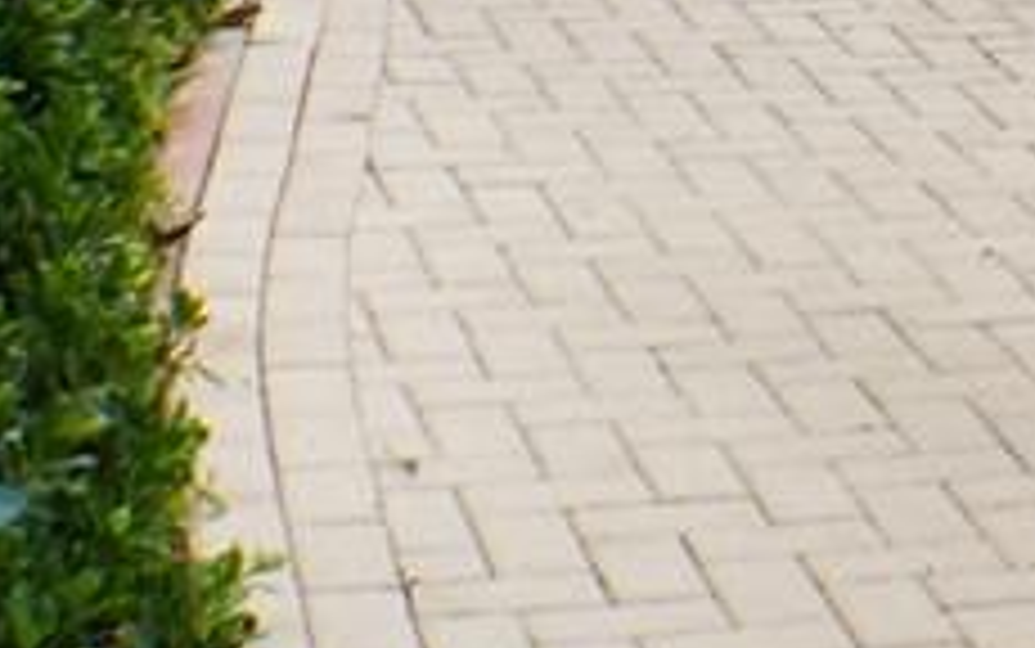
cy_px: -904
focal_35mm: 202
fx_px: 5701
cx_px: 1462
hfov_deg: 10.1
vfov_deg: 6.2
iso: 100
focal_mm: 28
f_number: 11
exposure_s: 1/80
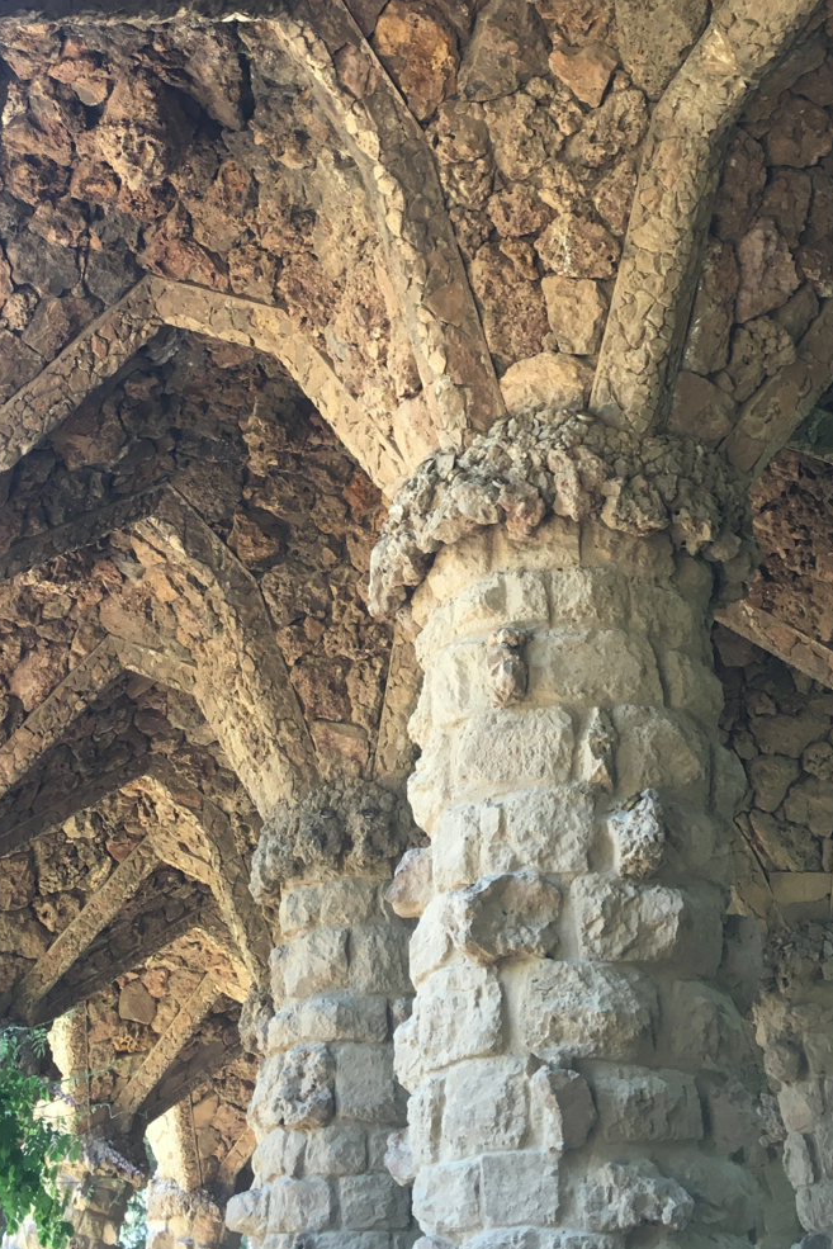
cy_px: 404
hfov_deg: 27.4
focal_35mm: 49
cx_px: 314
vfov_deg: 39.8
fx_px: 1700
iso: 25
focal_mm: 4.15
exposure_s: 1/33
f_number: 2.2
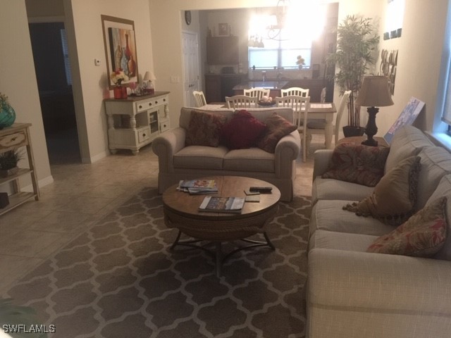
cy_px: 169
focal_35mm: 29
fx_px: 378
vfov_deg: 48.2
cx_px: 226
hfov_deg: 61.7
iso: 125
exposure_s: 1/10
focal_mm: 4.15
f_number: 2.2
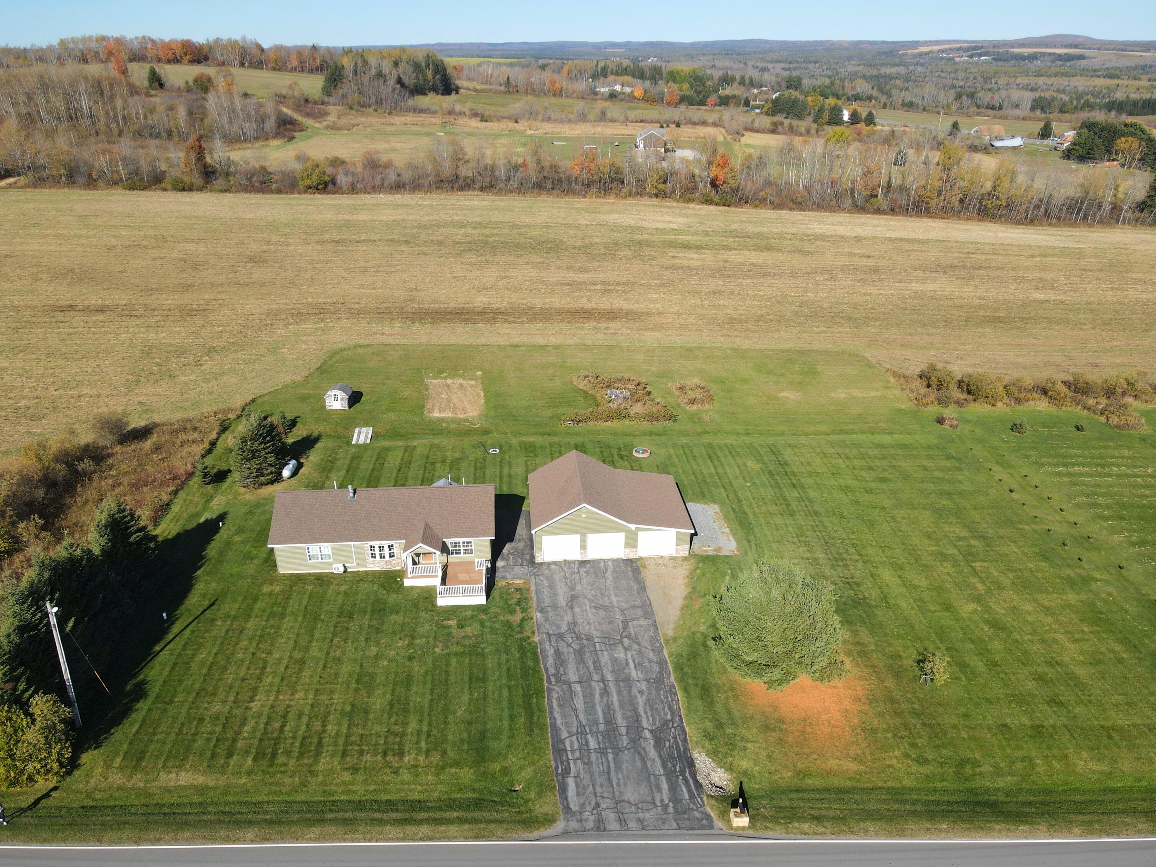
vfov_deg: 56.8
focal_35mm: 24
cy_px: 434
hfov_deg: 71.6
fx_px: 801
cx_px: 578
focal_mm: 4.5
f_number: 2.8
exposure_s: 1/667
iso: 100
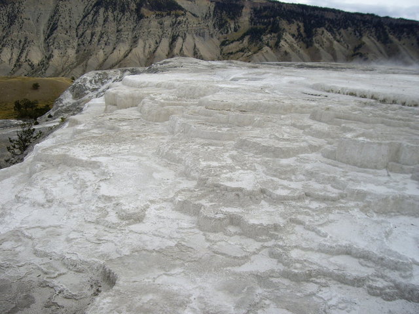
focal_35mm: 38
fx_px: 460
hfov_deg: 49.0
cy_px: 157
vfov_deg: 37.7
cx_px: 210
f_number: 4.3
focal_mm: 6.2
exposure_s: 1/640
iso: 50
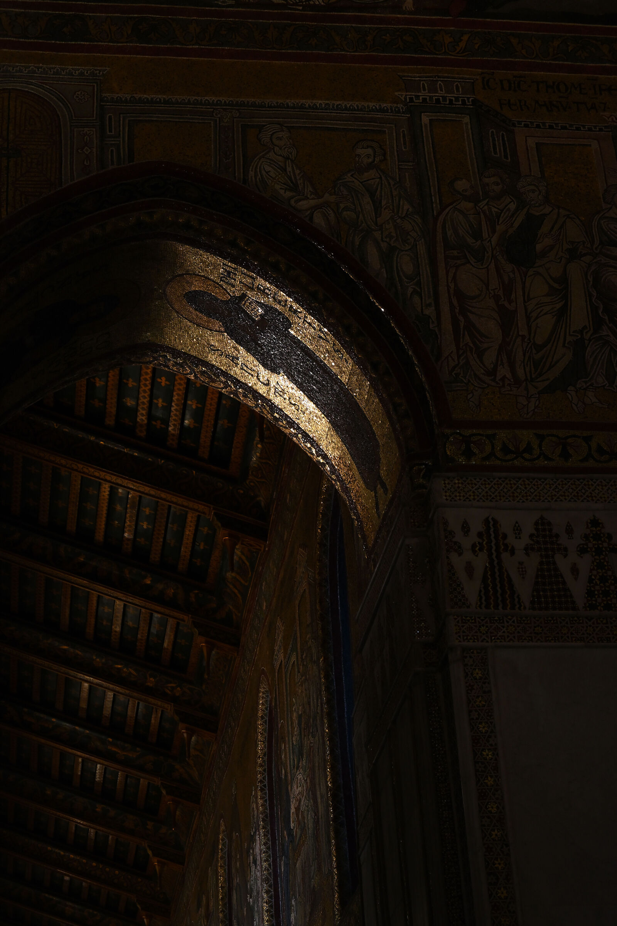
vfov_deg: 27.0
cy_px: 463
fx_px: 1928
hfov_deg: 18.2
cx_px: 308
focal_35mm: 75
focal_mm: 50
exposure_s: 1/60
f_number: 6.3
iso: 800
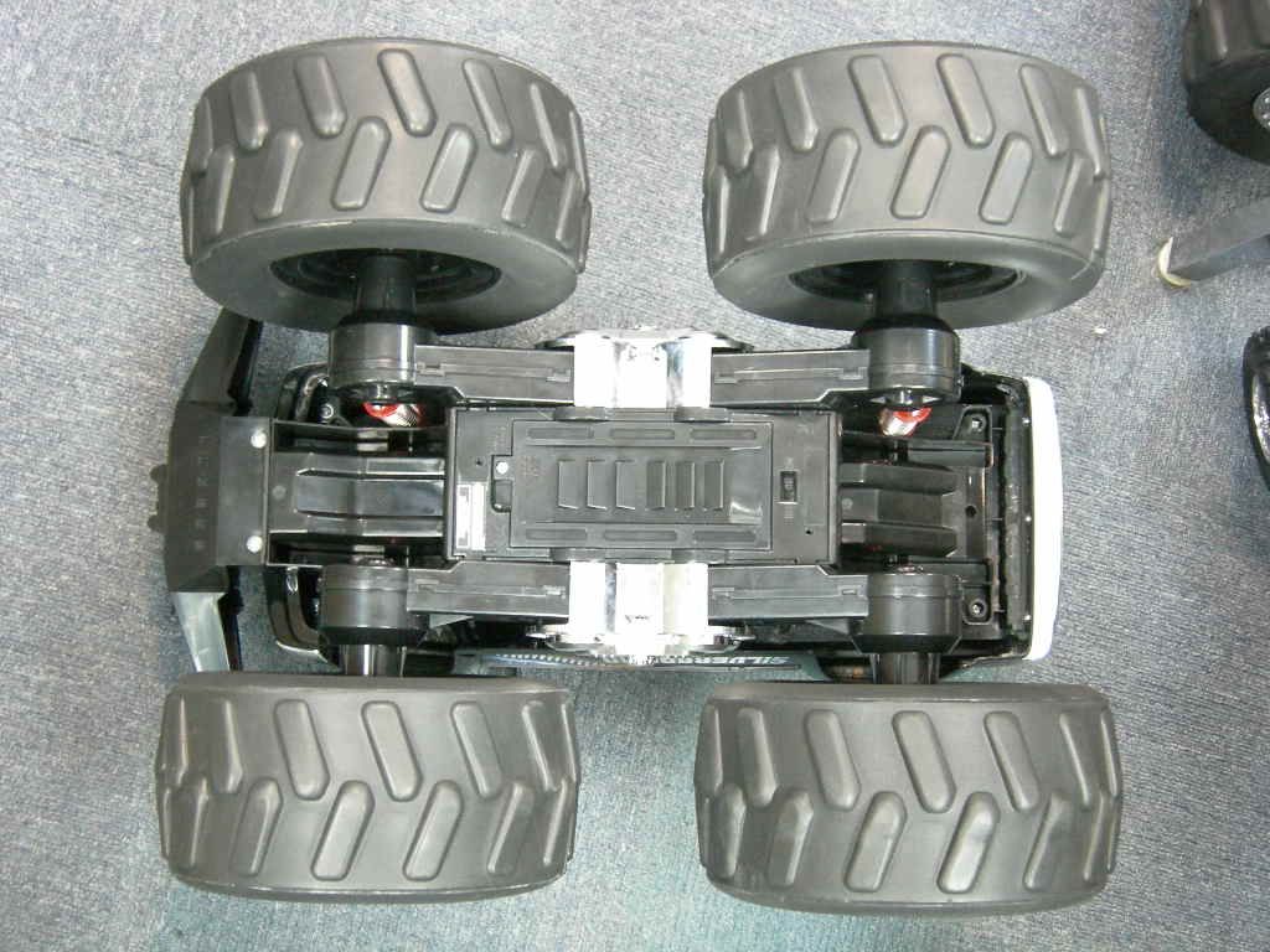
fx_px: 1834
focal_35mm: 50
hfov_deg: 38.2
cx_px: 635
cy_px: 476
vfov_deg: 29.1
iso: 400
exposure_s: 1/6.7
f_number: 3.1
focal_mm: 10.4
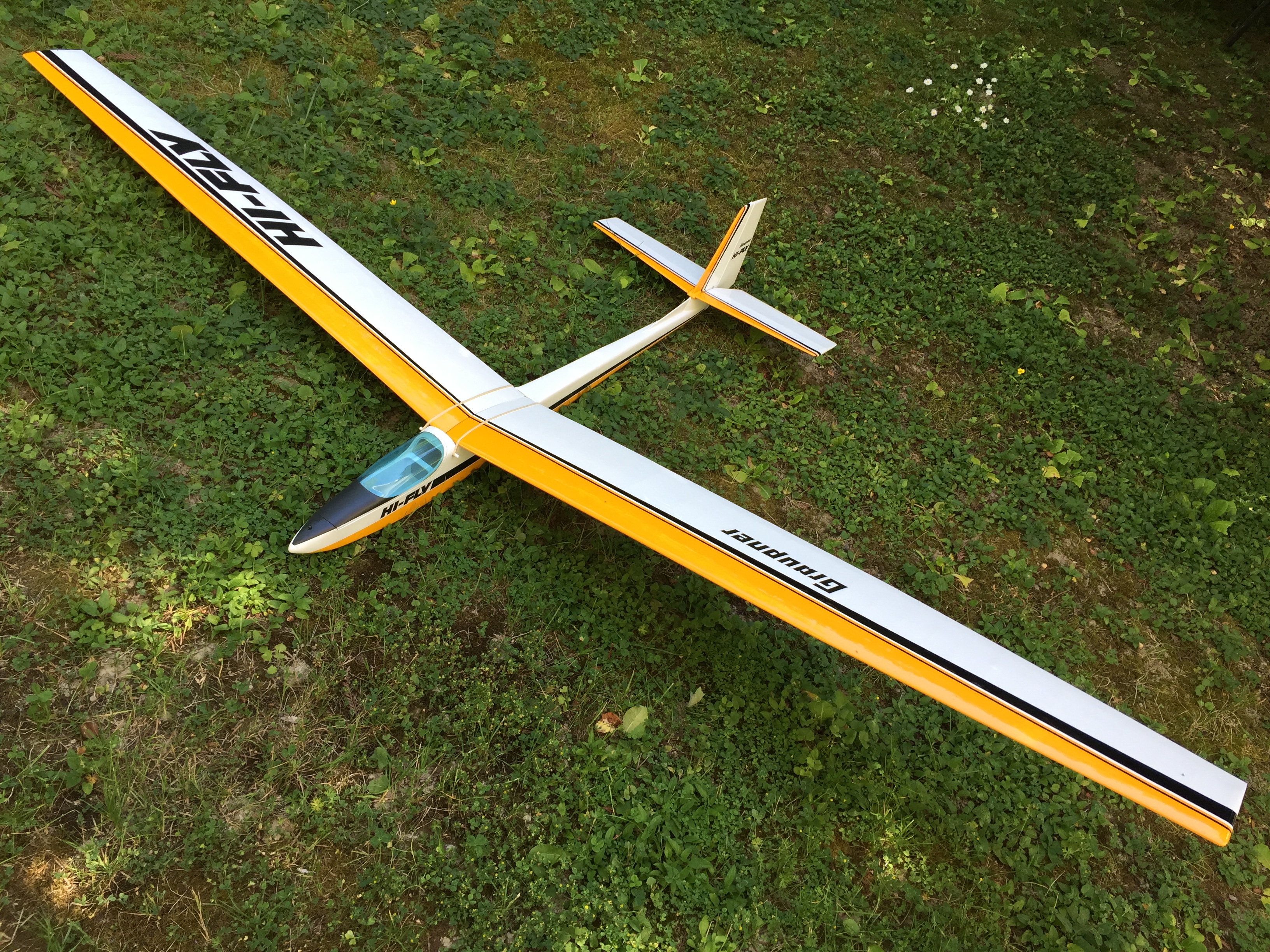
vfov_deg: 48.2
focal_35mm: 29
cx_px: 635
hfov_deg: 61.7
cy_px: 476
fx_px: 1064
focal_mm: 4.15
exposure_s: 1/100
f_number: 2.2
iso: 40
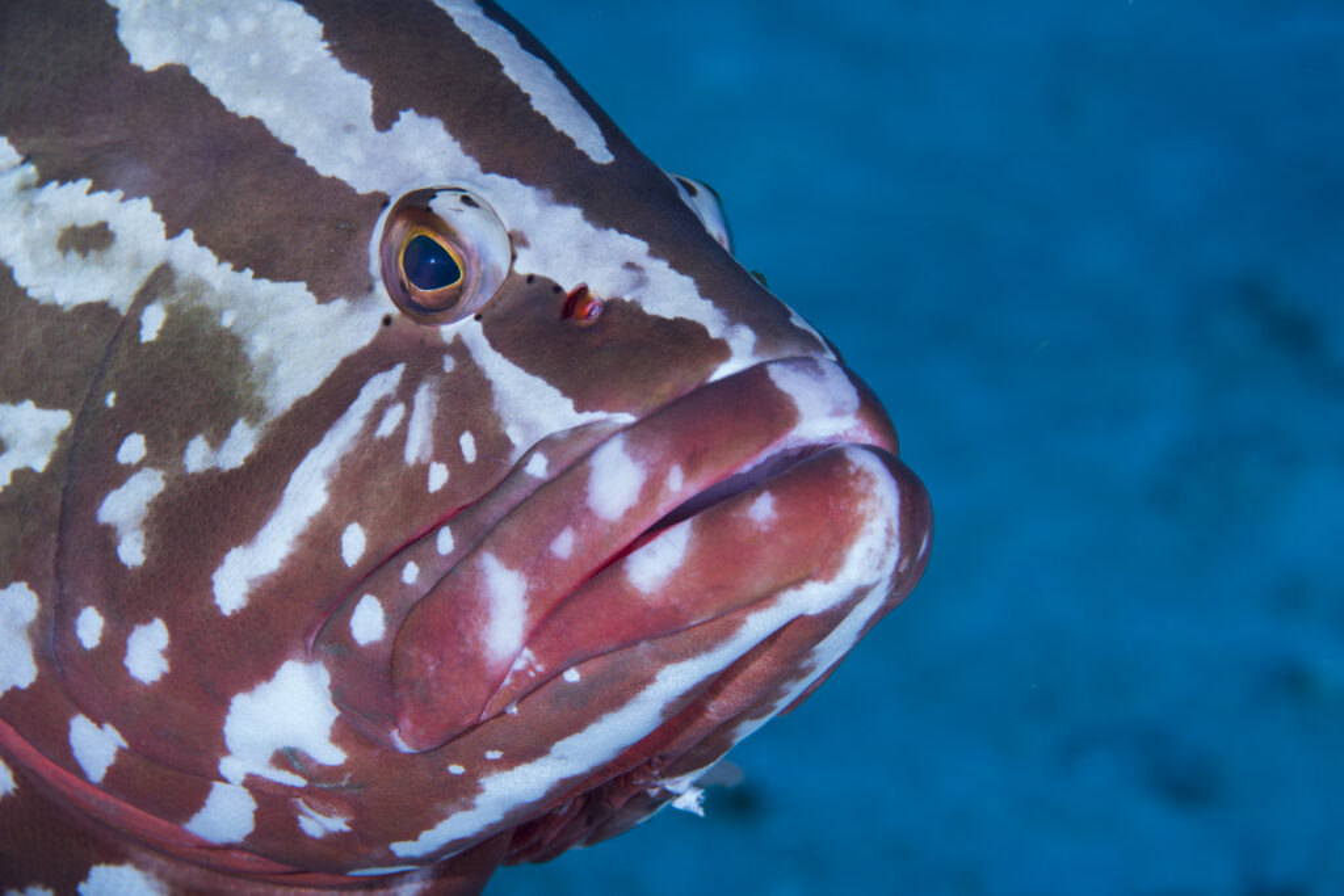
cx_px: 672
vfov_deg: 13.0
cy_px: 448
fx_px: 3920
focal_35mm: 105
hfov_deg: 19.5
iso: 200
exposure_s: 1/250
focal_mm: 105
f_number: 10
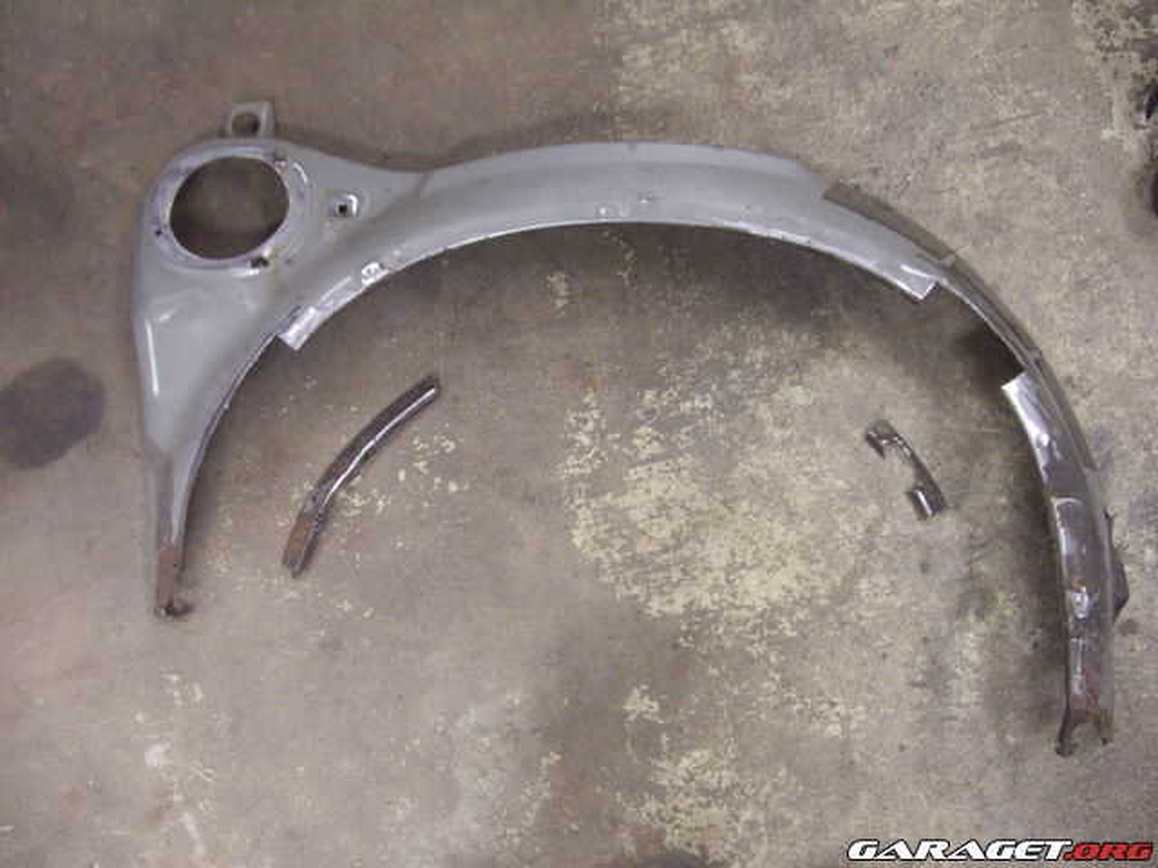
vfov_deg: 37.7
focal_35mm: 38
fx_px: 1271
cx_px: 579
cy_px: 434
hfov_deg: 49.0
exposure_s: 1/30
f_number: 2.8
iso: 400
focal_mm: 7.9
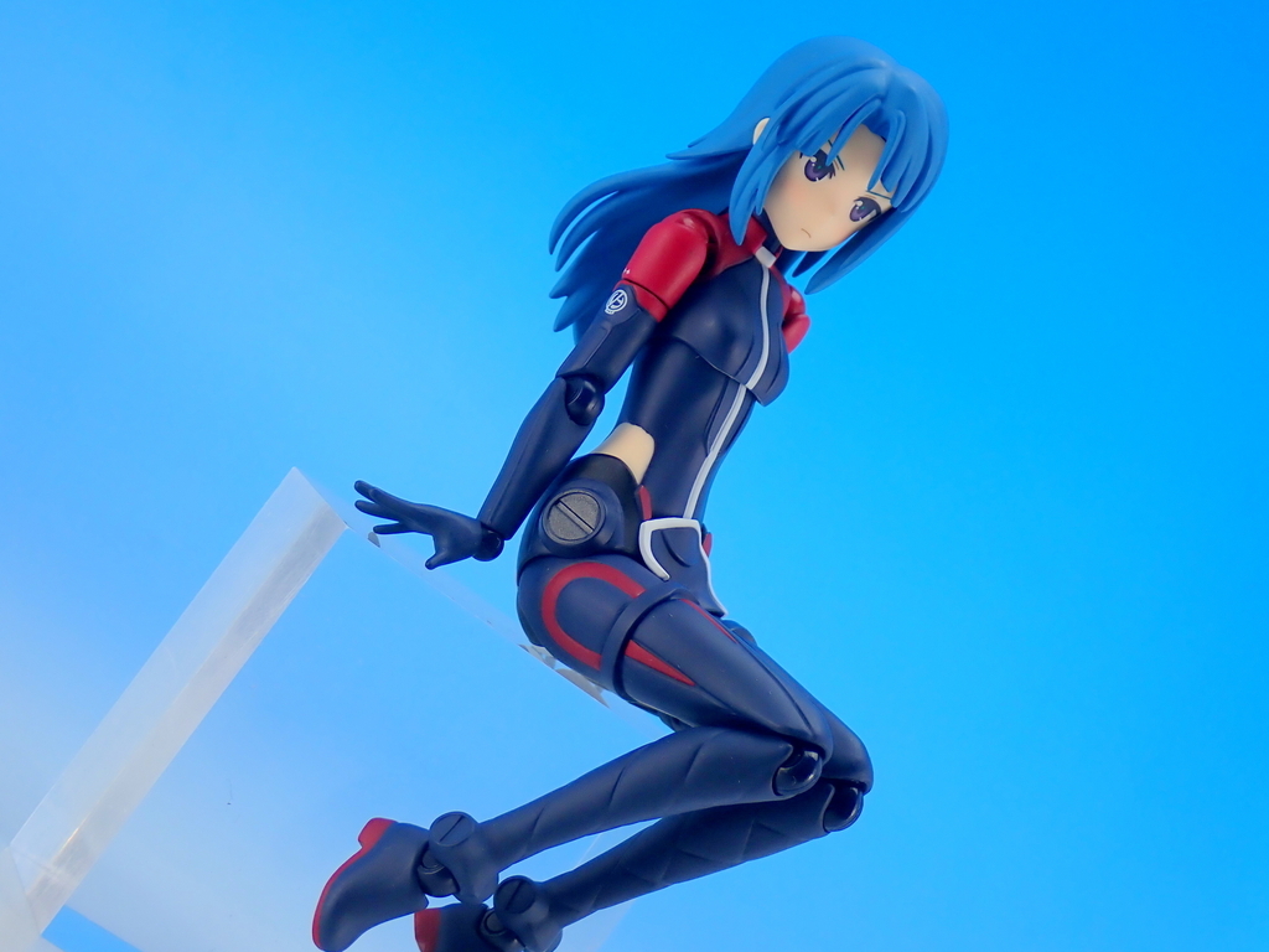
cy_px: 476
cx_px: 634
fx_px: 2823
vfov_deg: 19.1
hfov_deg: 25.3
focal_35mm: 77
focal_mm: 13.65
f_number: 4.1
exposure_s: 1/15
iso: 100
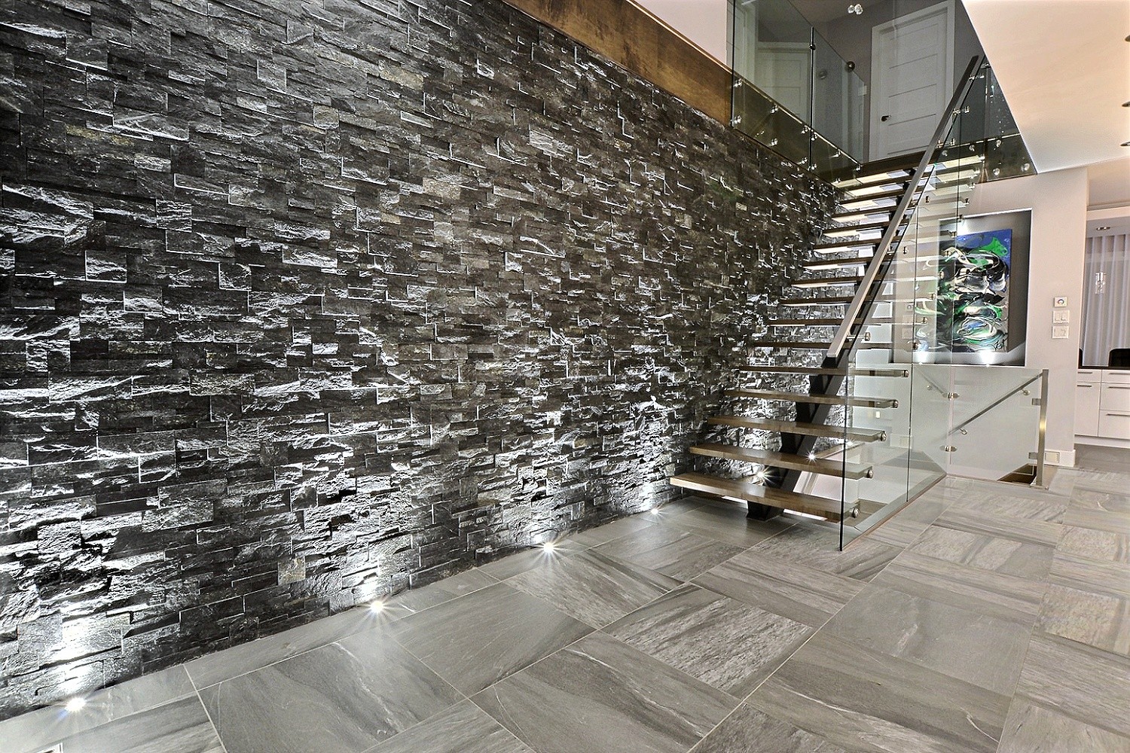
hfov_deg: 92.4
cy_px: 376
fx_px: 541
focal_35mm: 17
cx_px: 565
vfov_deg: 69.7
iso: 400
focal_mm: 11.5
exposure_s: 1/2
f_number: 9
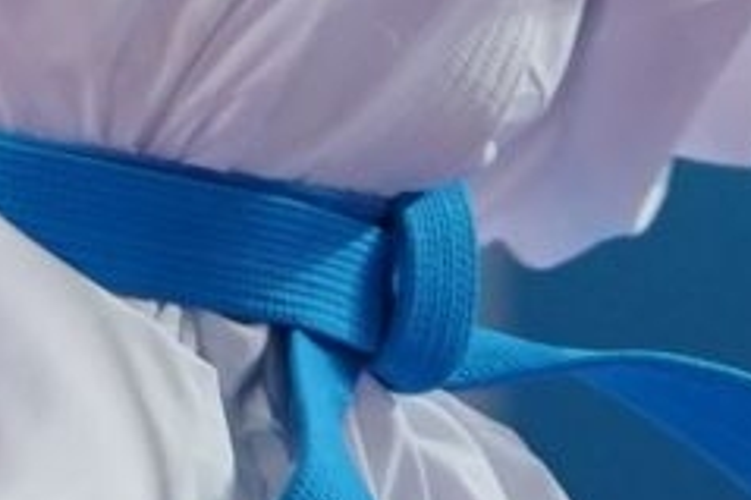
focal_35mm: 1833
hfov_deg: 1.1
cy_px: -890
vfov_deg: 0.7
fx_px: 38211
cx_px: 1235
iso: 1000
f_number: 2.8
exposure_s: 1/1000
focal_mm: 162
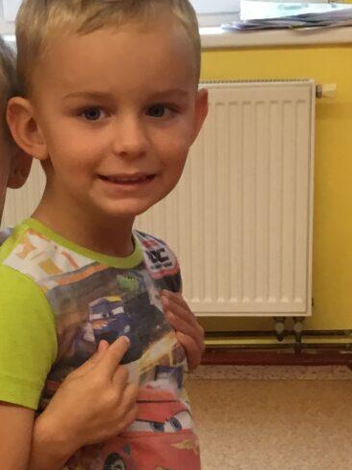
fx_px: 1370
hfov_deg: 14.5
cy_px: 390
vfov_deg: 19.2
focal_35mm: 101
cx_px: 39
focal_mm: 3.3
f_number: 2.4
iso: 100
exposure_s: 1/33
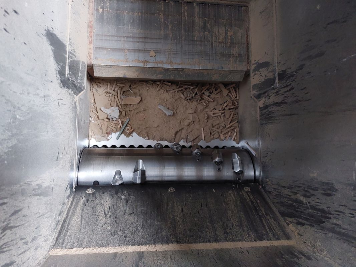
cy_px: 134
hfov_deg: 69.4
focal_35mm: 25
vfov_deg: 54.9
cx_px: 178
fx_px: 257
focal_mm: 5.23
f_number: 1.8
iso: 800
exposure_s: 1/25
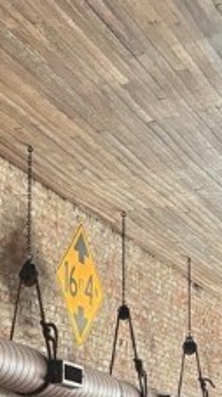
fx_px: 1009
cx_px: -119
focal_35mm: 96
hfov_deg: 11.9
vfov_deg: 21.1
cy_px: 441
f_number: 1.6
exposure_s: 1/59
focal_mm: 5.96
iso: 500
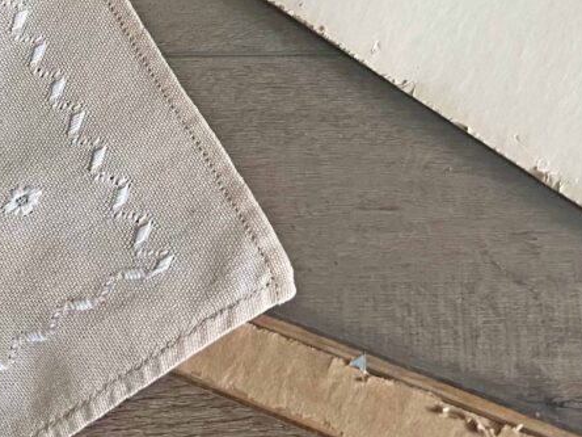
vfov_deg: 23.6
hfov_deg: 32.2
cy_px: 20
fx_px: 1009
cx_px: 317
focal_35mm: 60
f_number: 1.5
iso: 250
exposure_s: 1/60
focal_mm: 5.7
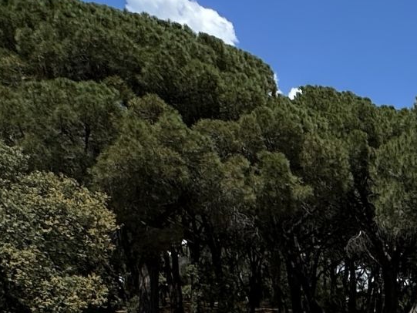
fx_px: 639
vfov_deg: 20.8
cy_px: 536
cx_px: 626
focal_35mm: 53
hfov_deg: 26.3
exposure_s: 1/4831
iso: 50
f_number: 2.2
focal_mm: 2.22
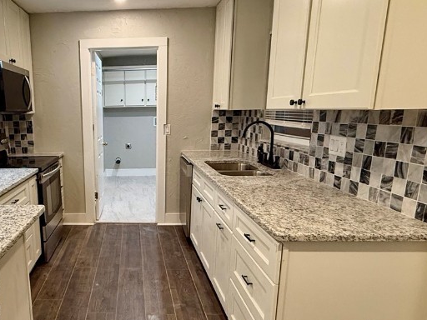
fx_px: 345
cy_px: 186
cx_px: 116
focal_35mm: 28
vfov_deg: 49.5
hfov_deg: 60.6
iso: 250
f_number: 2.2
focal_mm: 2.22
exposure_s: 1/60
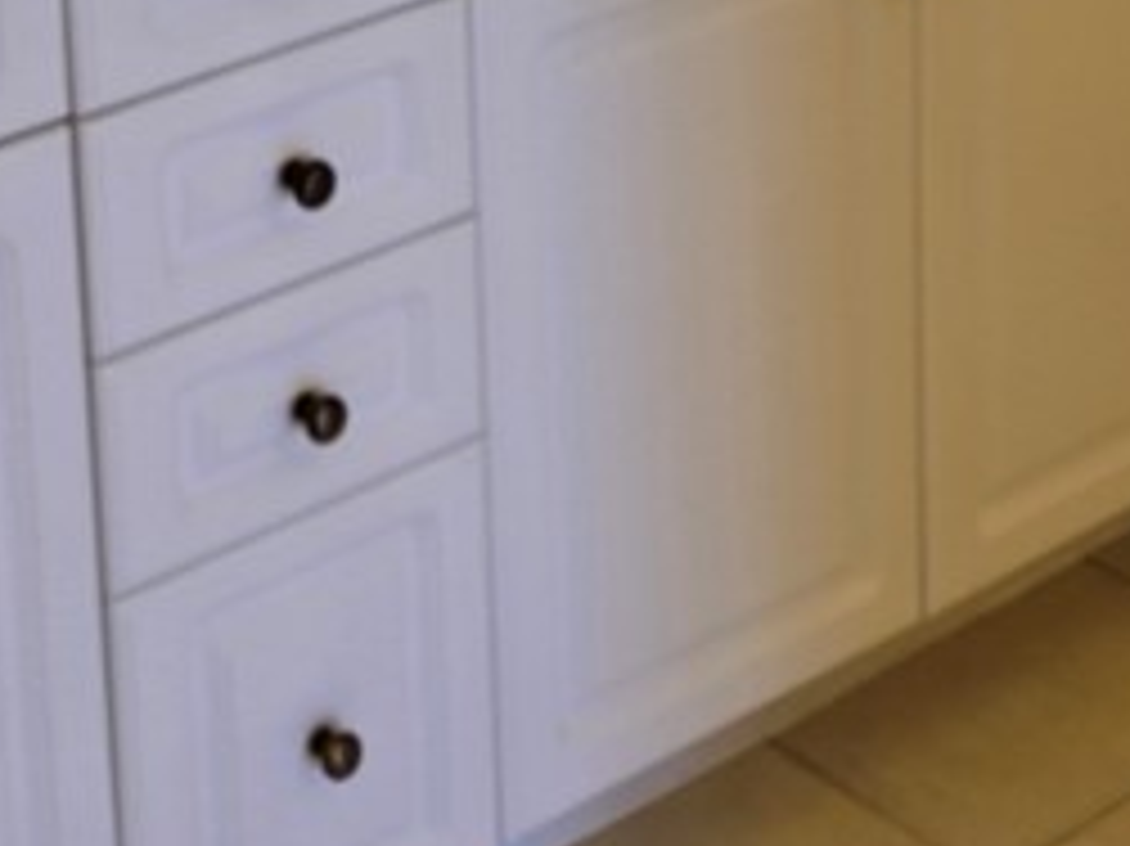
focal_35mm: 94
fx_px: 3067
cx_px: -32
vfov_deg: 14.5
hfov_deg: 20.2
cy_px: -472
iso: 64
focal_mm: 6.3
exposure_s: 1/120
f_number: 1.7
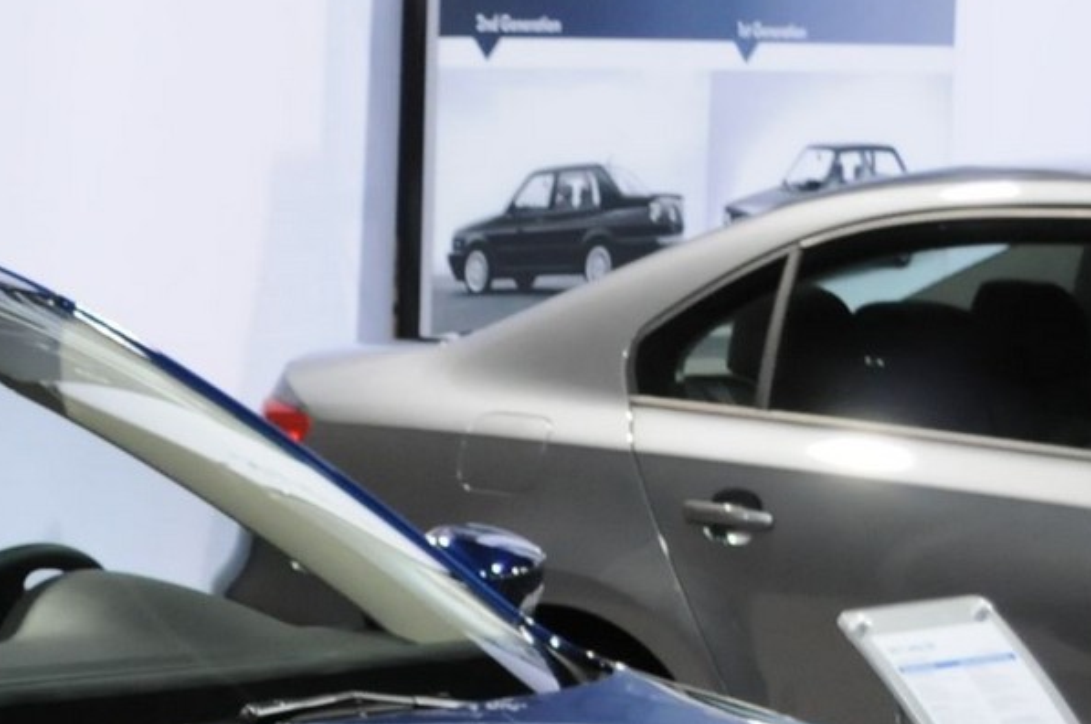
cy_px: 999
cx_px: -214
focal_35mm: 176
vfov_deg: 7.7
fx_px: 5325
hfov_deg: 11.5
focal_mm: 28
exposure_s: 1/20
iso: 800
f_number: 4.5
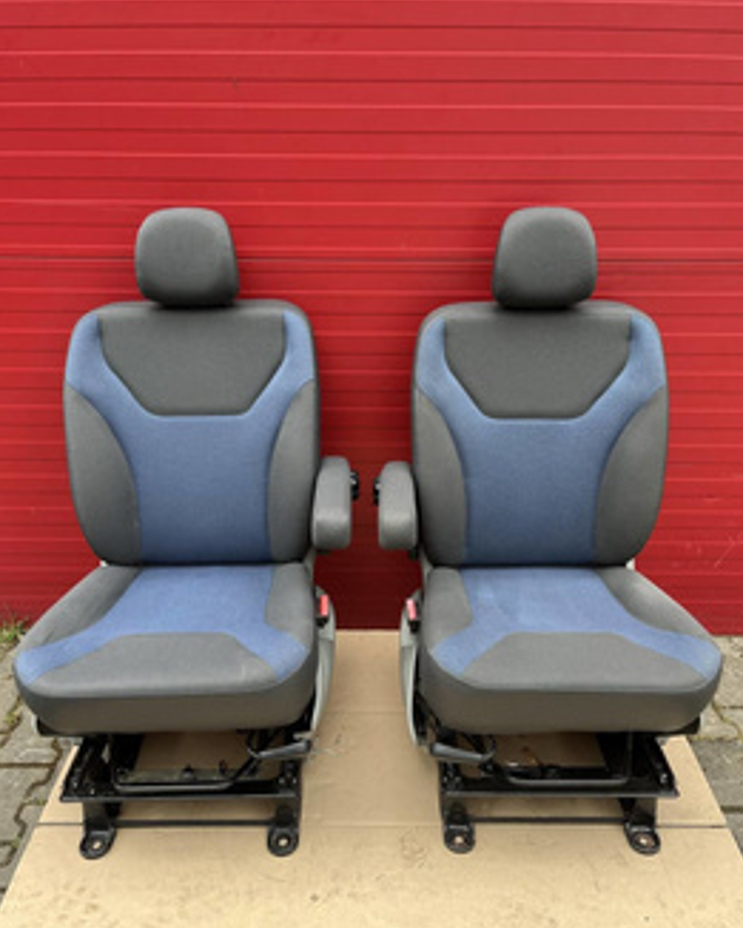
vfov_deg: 62.1
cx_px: 370
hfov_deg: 51.6
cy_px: 495
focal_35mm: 28
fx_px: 769
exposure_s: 1/148
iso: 40
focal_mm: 5.1
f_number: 1.6
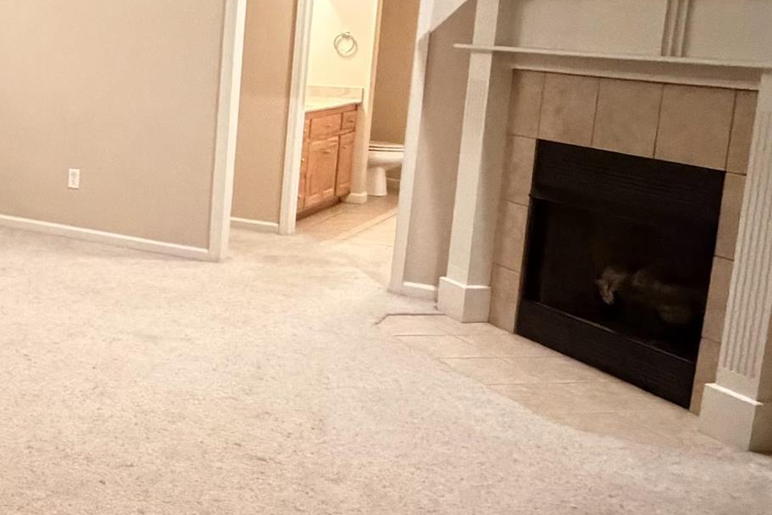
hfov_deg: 33.8
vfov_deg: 27.3
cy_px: 167
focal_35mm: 49
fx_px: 1051
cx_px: -121
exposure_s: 1/40
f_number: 2.2
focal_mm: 2.22
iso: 1600
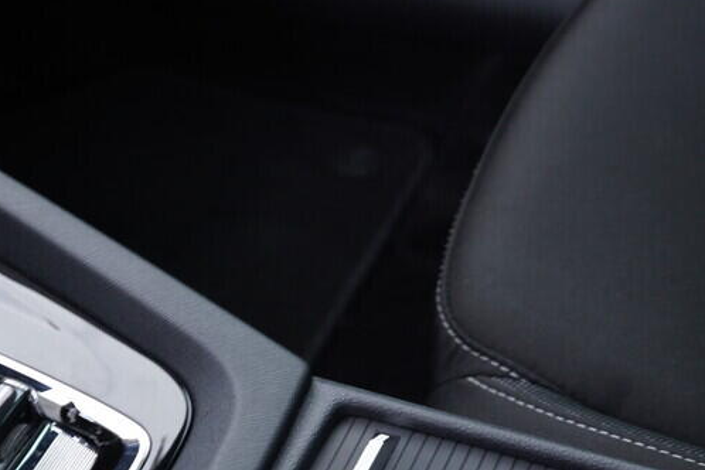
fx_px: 1449
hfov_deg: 27.3
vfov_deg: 18.1
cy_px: 445
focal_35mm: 74
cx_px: 287
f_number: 2.8
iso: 200
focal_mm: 24
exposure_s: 1/40
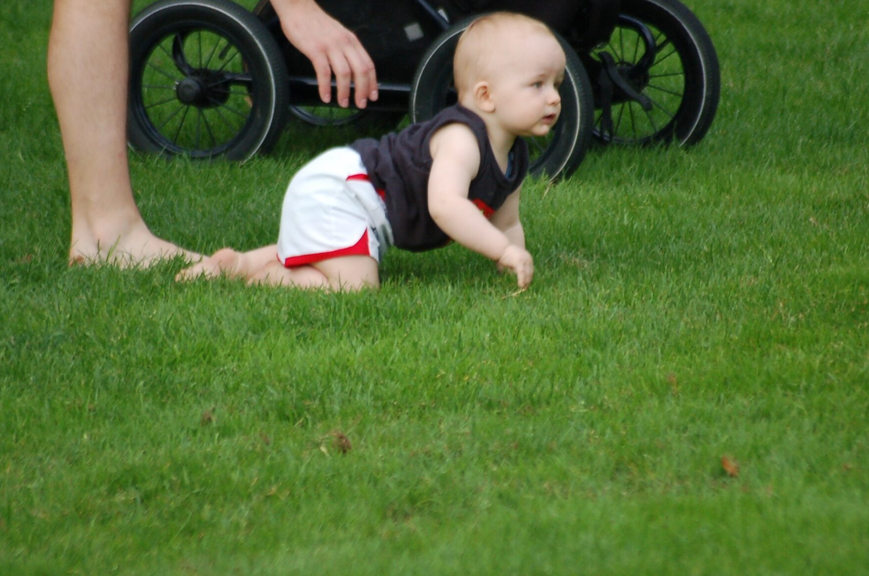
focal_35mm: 565
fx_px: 13612
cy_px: 241
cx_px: 446
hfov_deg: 3.7
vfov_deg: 2.4
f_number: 5.6
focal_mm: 300
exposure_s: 1/500
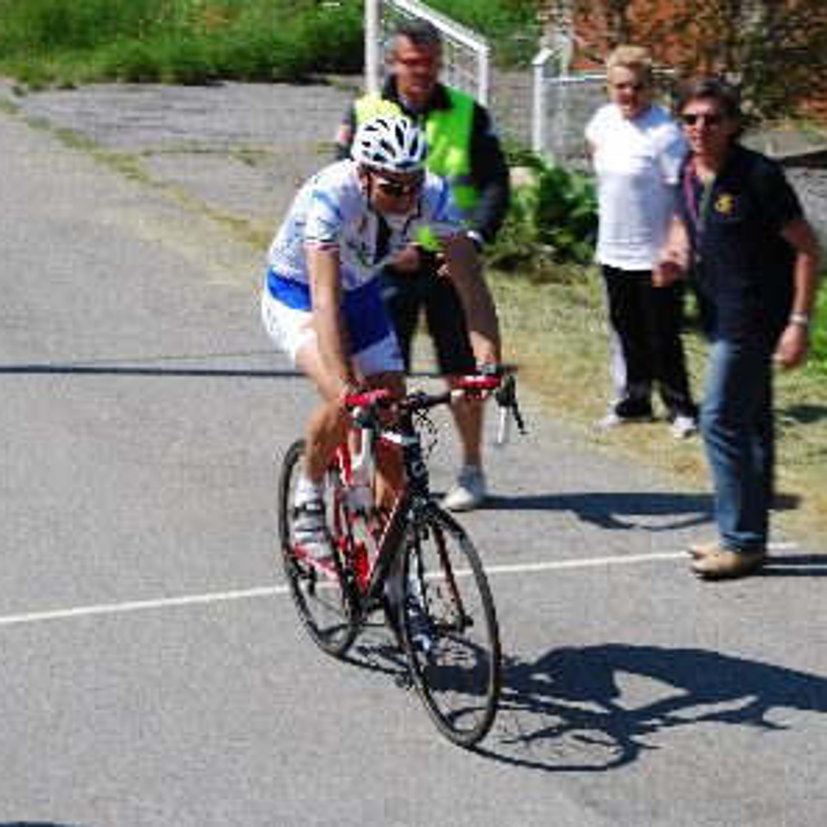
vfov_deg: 13.9
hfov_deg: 13.9
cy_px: 416
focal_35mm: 126
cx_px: 476
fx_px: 3396
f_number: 10
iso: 100
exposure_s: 1/125
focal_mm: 65
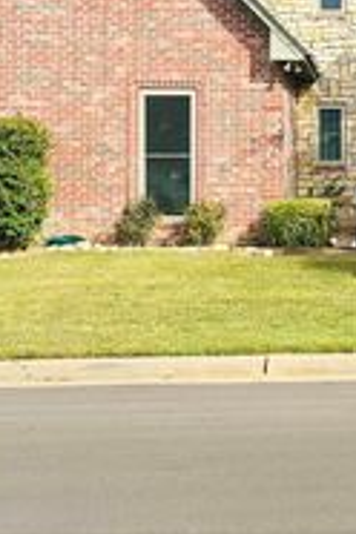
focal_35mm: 67
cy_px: 142
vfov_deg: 29.7
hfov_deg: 19.6
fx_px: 994
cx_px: 367
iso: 80
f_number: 1.78
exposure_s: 1/4016
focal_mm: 6.86
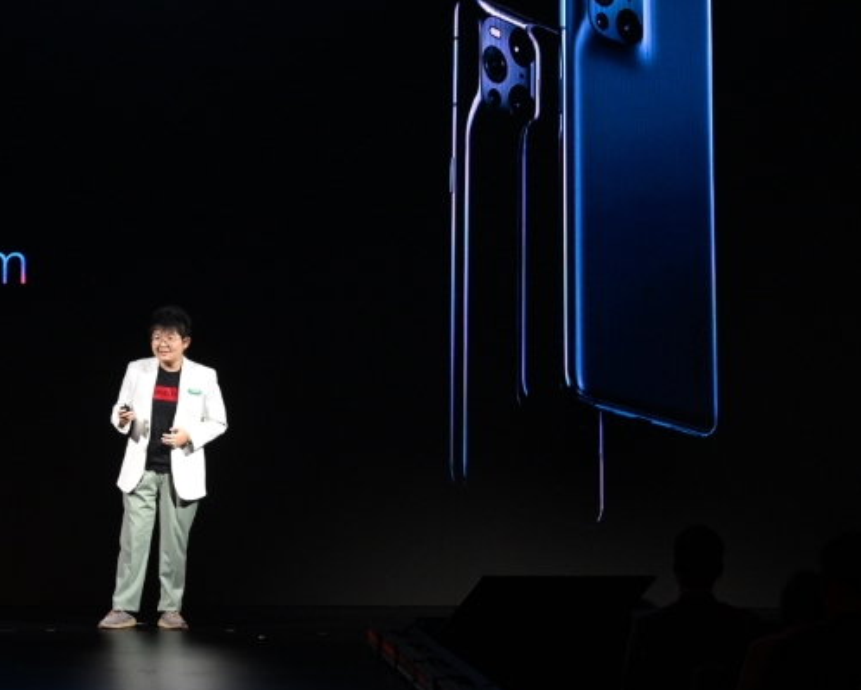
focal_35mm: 149
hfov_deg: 12.9
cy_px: 235
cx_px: 149
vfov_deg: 10.4
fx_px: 3799
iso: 1600
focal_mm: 56
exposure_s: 1/100
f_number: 6.3
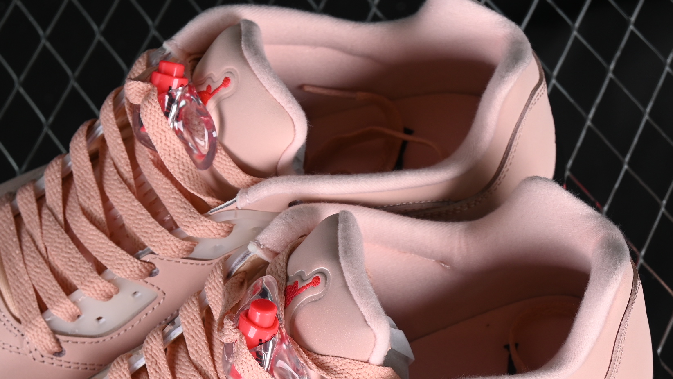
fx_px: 2373
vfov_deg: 9.1
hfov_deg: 16.1
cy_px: 354
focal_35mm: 133
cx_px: 248
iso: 160
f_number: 7.1
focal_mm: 50
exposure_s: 1/80
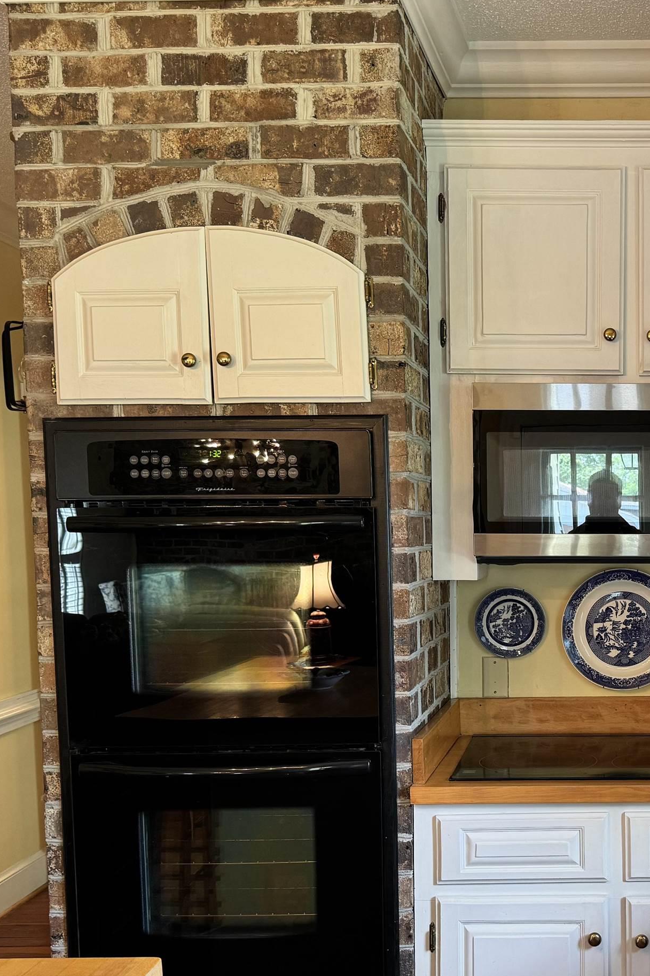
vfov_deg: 46.0
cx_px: 584
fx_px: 1138
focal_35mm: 42
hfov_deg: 30.5
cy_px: 611
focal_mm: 6.76
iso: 125
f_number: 1.78
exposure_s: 1/60
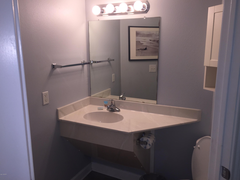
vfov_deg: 48.2
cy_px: 90
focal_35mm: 29
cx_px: 120
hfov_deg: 61.7
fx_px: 201
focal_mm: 4.15
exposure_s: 1/40
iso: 32
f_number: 2.2
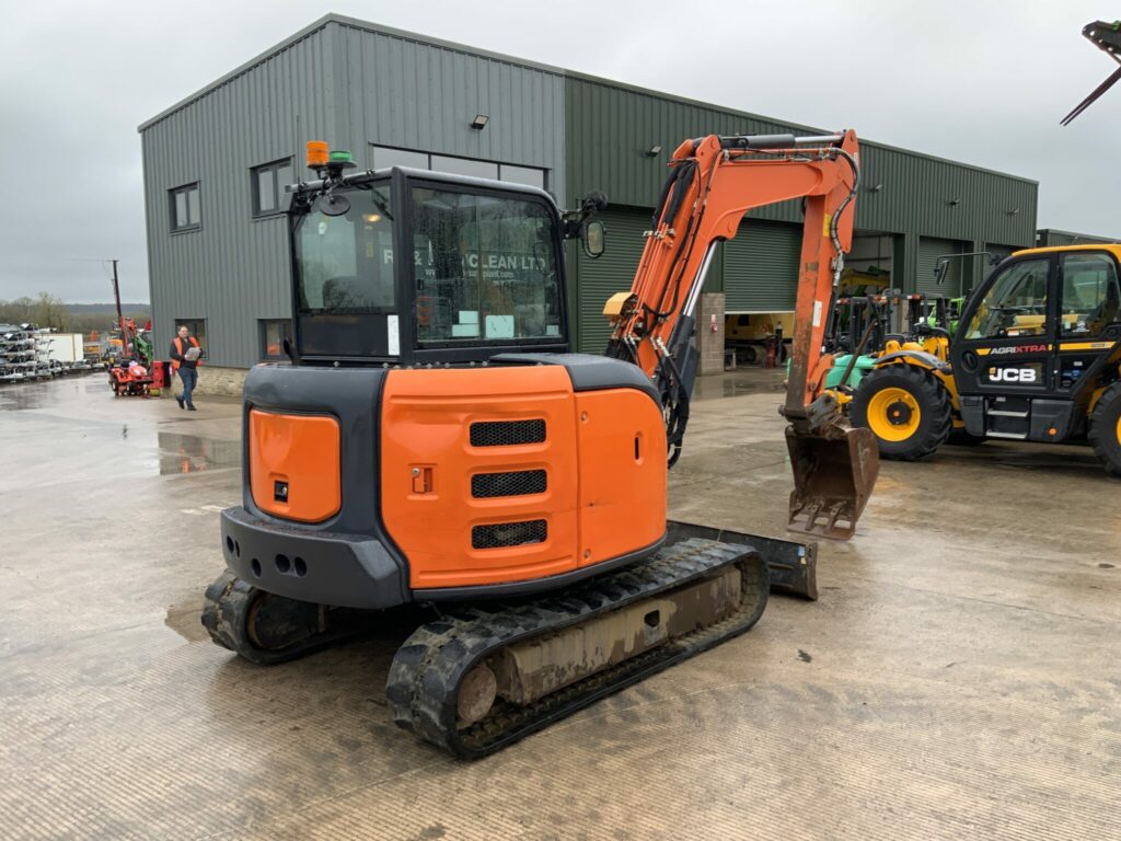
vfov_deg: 48.2
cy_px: 420
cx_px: 560
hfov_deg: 61.7
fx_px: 939
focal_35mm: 29
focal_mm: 3
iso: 16
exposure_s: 1/144
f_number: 1.8
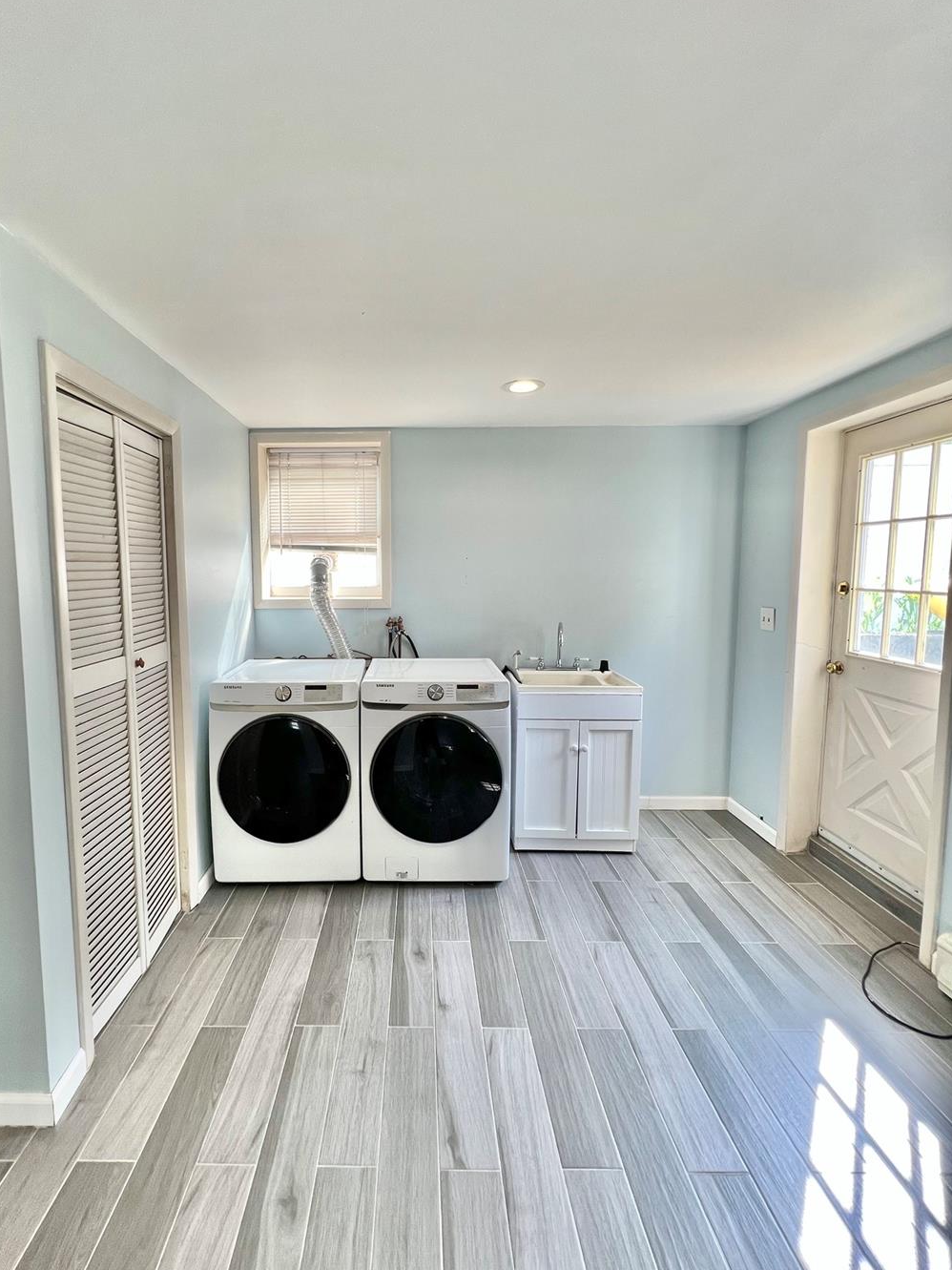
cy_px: 629
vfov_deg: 98.2
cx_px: 406
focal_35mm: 15
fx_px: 550
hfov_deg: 81.2
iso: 50
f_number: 1.8
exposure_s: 1/99
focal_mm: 1.57
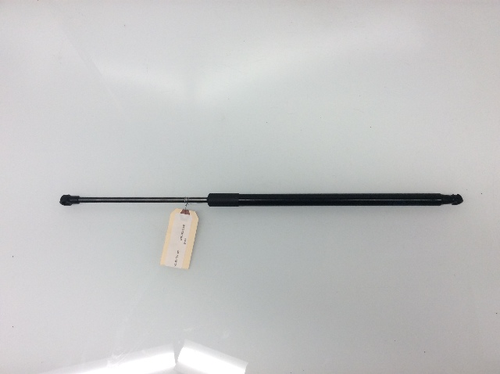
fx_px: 462
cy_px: 187
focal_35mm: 32
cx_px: 250
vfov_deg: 44.1
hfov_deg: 56.9
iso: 64
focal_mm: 3.3
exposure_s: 1/120
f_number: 2.4
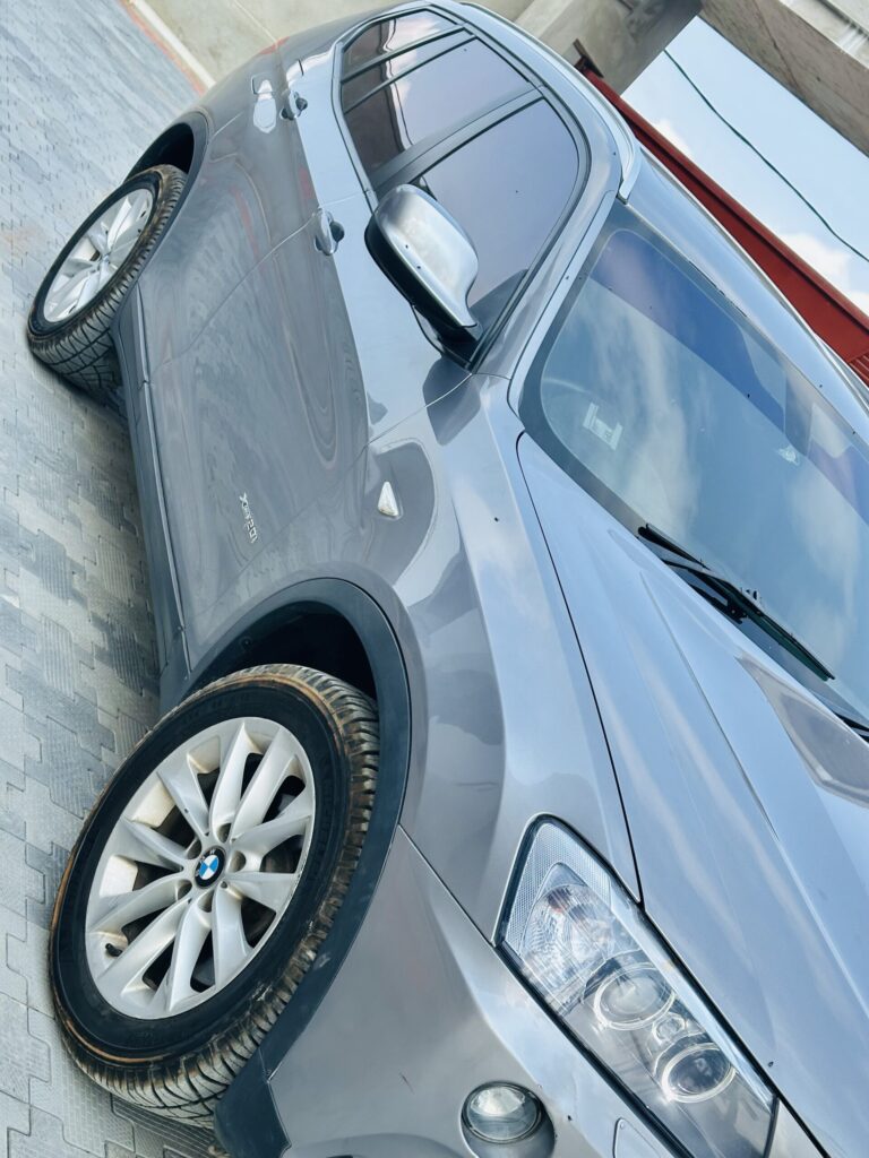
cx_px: 434
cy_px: 579
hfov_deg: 30.3
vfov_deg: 39.7
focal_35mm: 48
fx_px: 1607
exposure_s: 1/1009
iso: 64
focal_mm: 6.86
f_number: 1.78
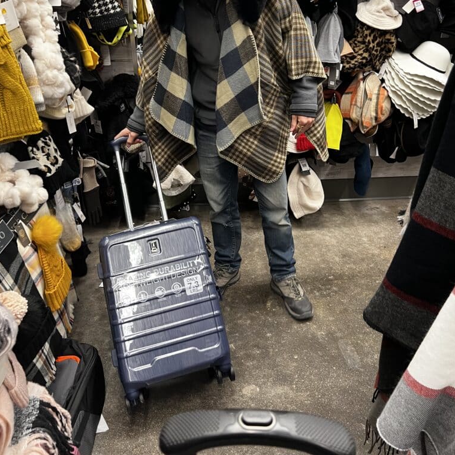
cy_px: 158
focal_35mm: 31
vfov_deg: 51.7
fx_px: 461
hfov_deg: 52.5
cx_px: 228
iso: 250
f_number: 1.5
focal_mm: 5.7
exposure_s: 1/60
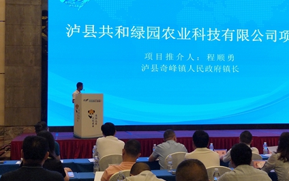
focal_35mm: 40
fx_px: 315
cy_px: 87
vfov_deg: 32.0
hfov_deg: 49.3
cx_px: 149
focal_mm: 4.28
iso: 120
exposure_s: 1/50
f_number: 1.7
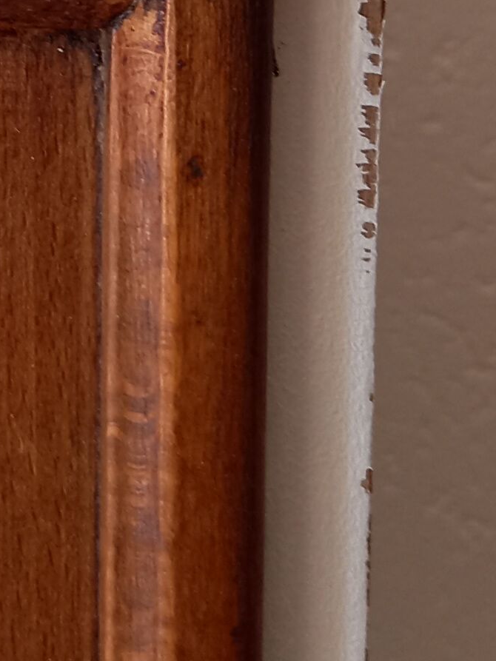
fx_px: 2139
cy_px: -121
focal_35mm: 112
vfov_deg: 16.8
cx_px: -176
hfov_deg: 12.7
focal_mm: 4.6
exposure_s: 1/50
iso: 80
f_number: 2
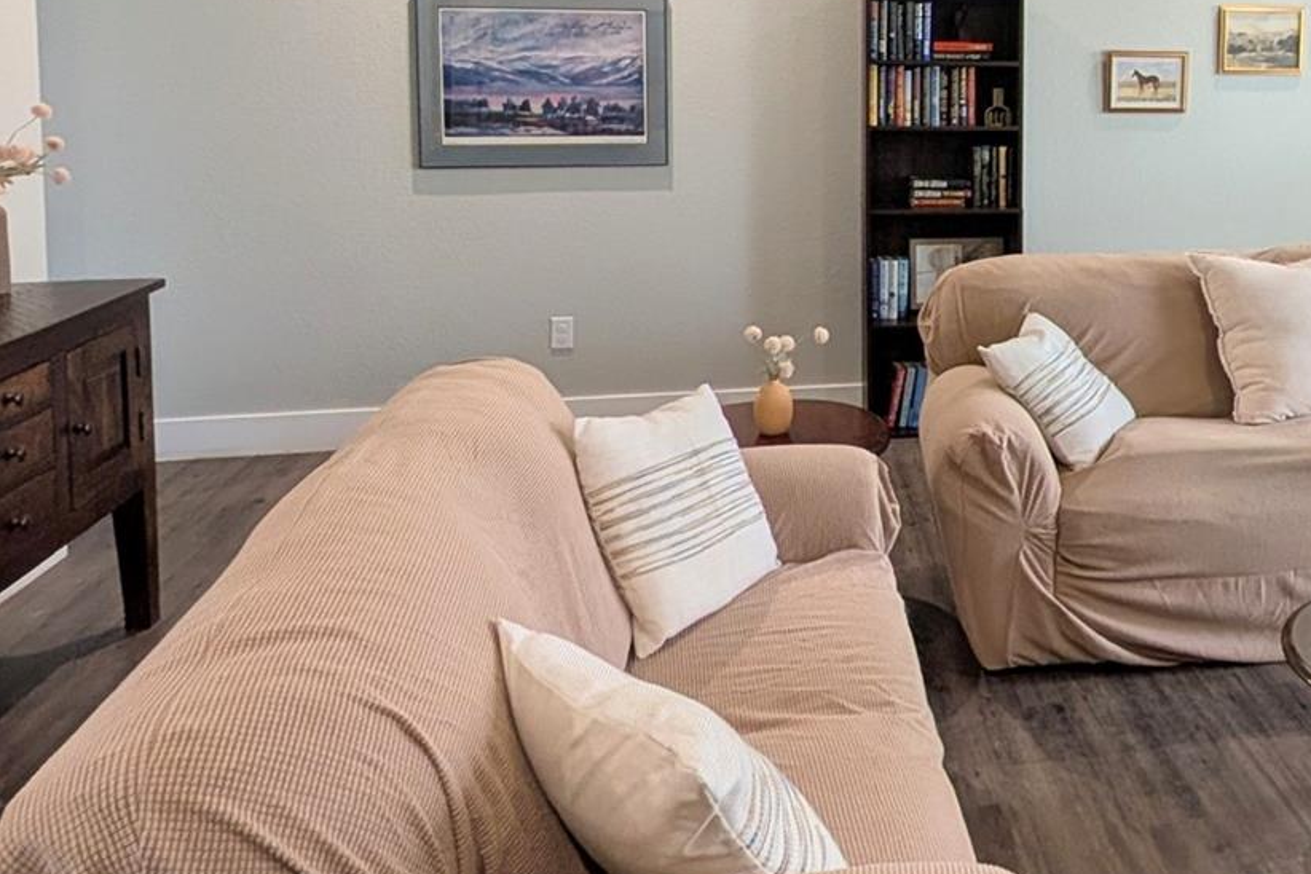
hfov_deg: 55.7
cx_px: 1064
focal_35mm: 31
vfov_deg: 40.0
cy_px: 131
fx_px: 1129
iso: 74
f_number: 1.7
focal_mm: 2.02
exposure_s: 1/120
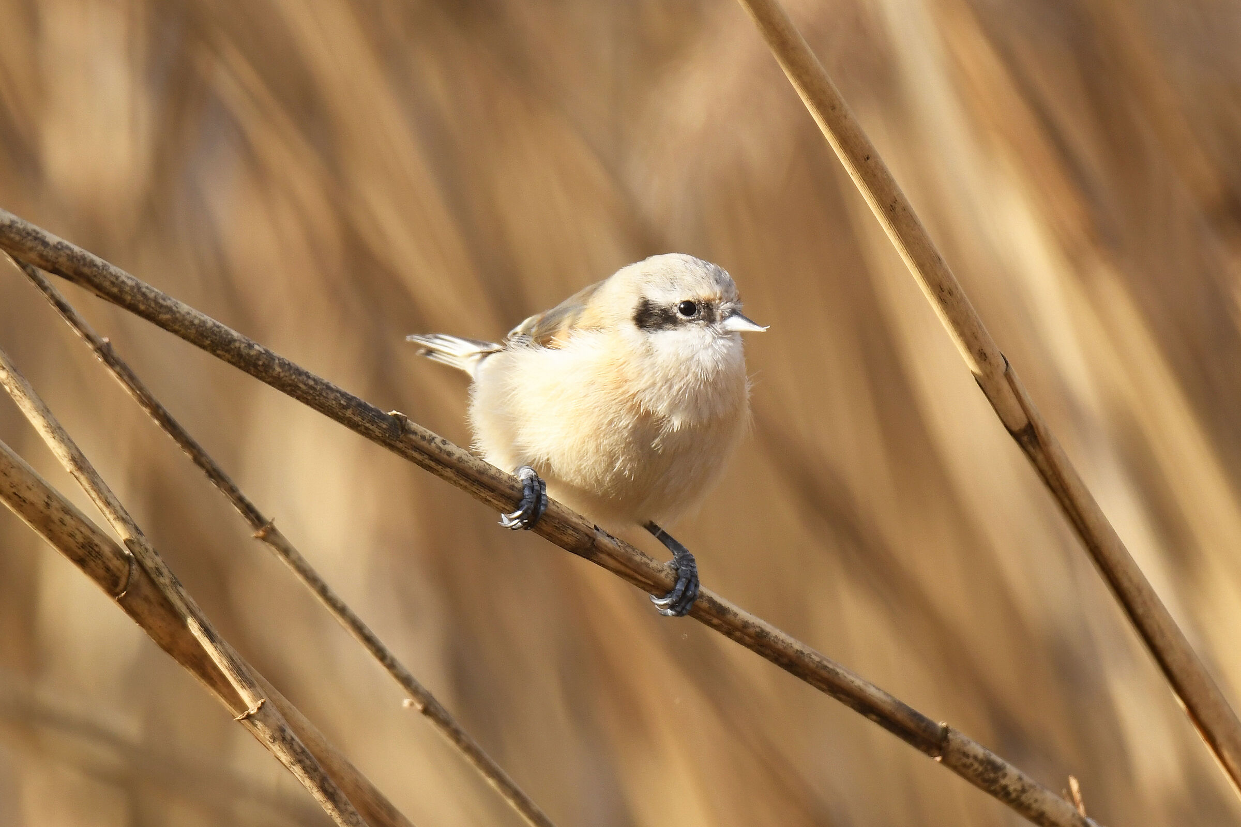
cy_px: 414
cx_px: 620
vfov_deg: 2.3
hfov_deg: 3.4
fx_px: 20682
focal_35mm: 600
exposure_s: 1/500
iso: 400
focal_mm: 600
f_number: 7.1
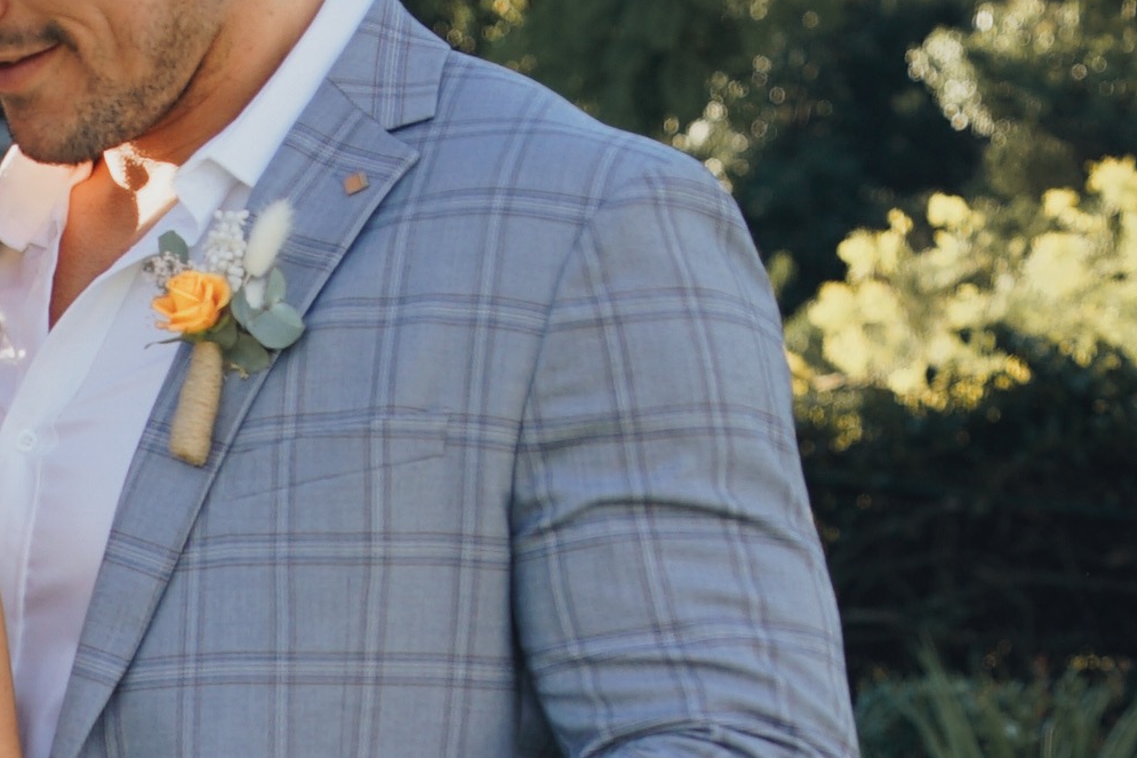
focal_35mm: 226
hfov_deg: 9.0
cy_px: 1797
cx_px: -198
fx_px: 7136
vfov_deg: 5.8
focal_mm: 53
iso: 100
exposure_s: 1/200
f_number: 4.5
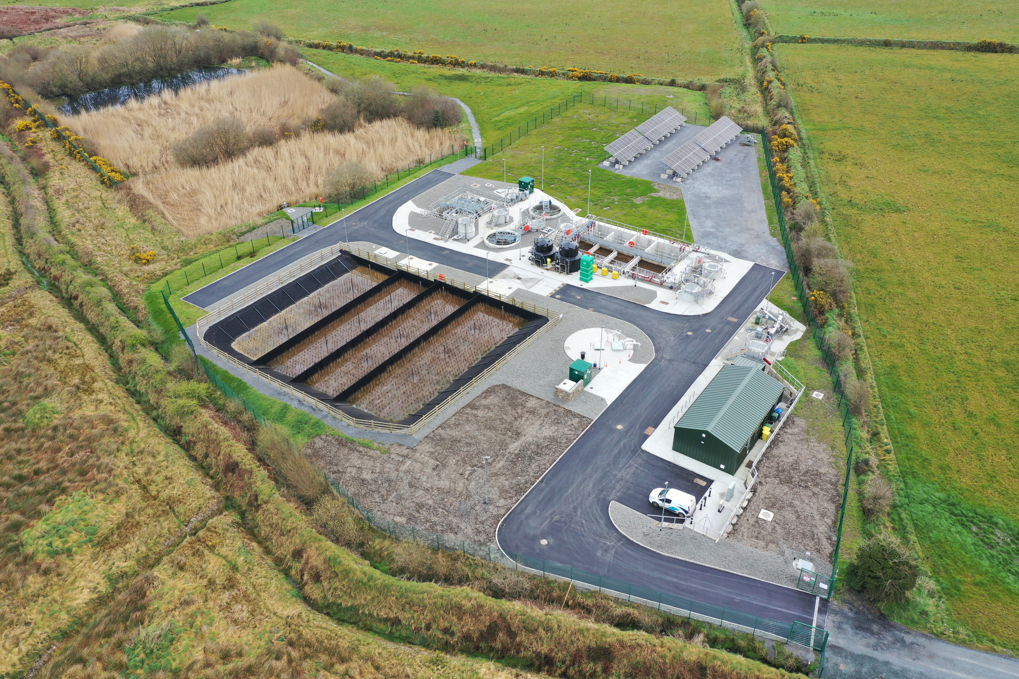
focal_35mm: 28
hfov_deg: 65.5
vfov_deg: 46.4
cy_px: 340
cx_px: 510
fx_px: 792
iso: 100
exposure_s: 1/120
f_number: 4.5
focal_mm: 10.26
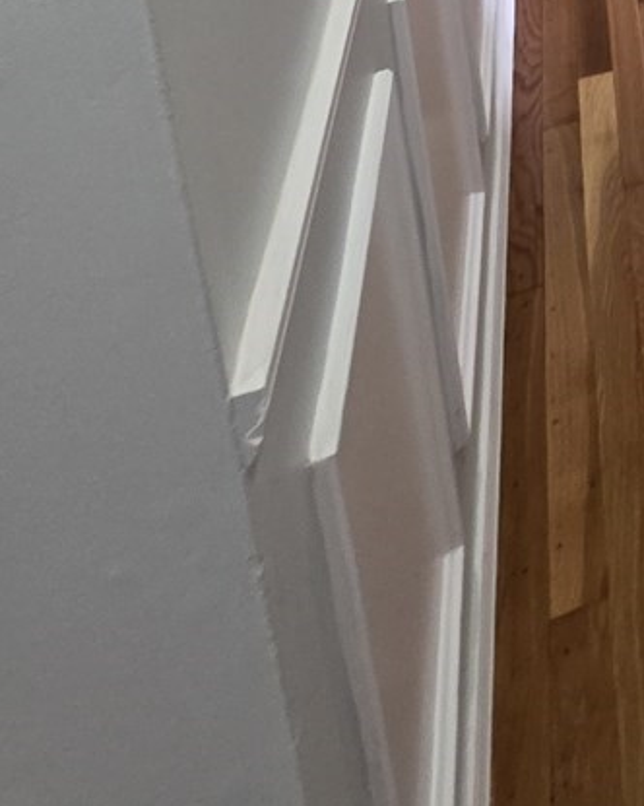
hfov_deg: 23.7
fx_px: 1120
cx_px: 1024
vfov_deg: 26.2
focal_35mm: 47
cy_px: -460
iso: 200
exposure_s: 1/60
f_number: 1.9
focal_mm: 2.2
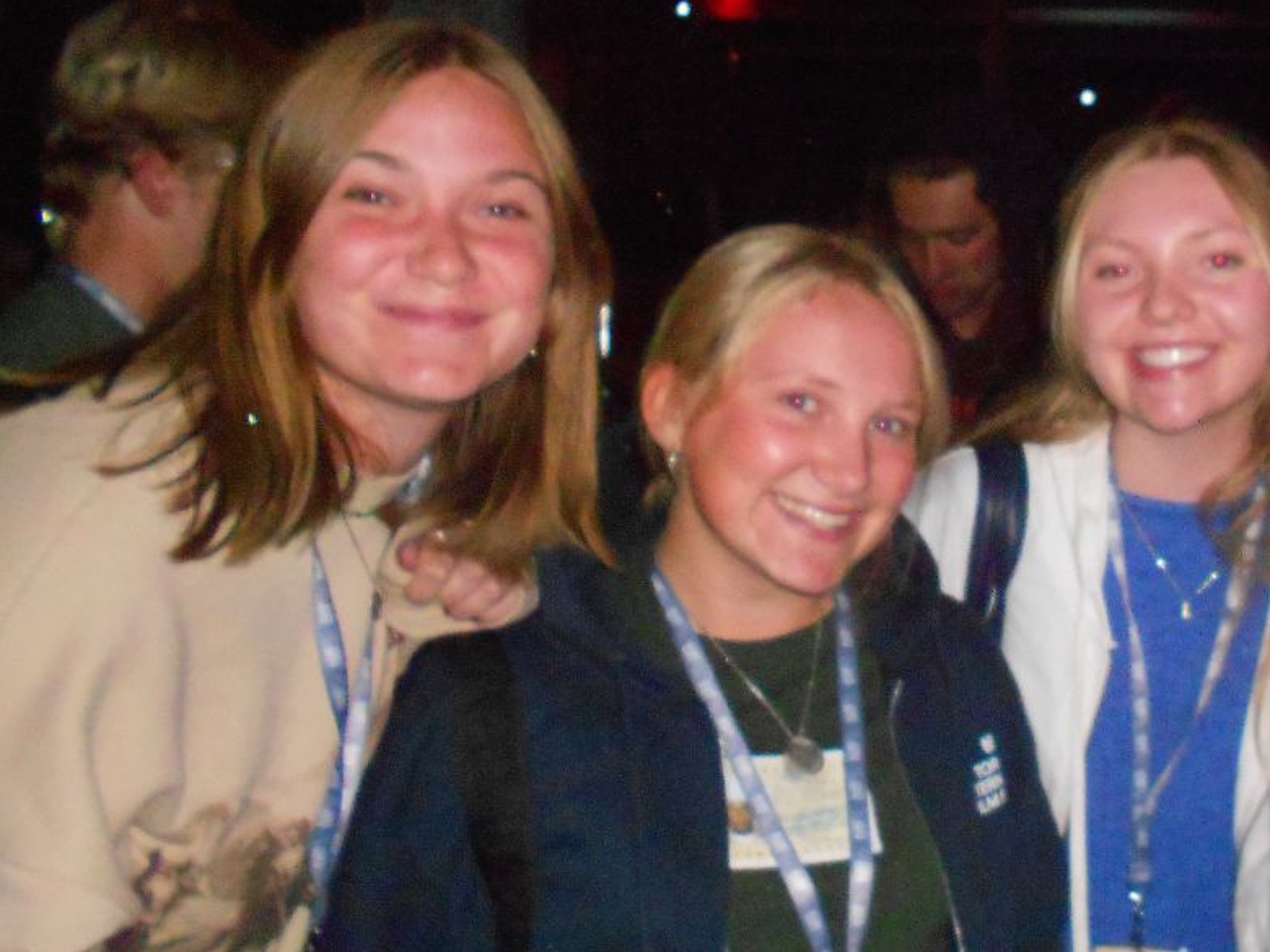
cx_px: 1119
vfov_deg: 30.3
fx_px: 1761
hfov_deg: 37.3
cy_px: 478
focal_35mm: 48
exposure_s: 1/25
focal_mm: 4.6
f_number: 8
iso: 800
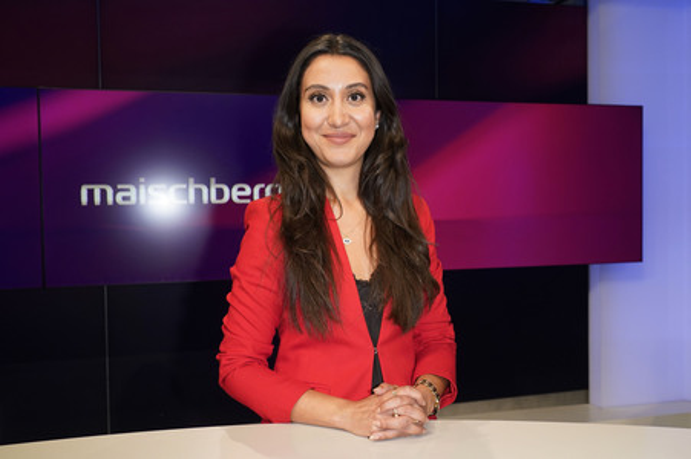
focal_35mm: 34
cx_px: 346
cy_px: 230
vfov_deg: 38.8
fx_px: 652
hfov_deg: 55.8
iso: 2000
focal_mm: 34
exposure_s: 1/160
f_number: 5.6
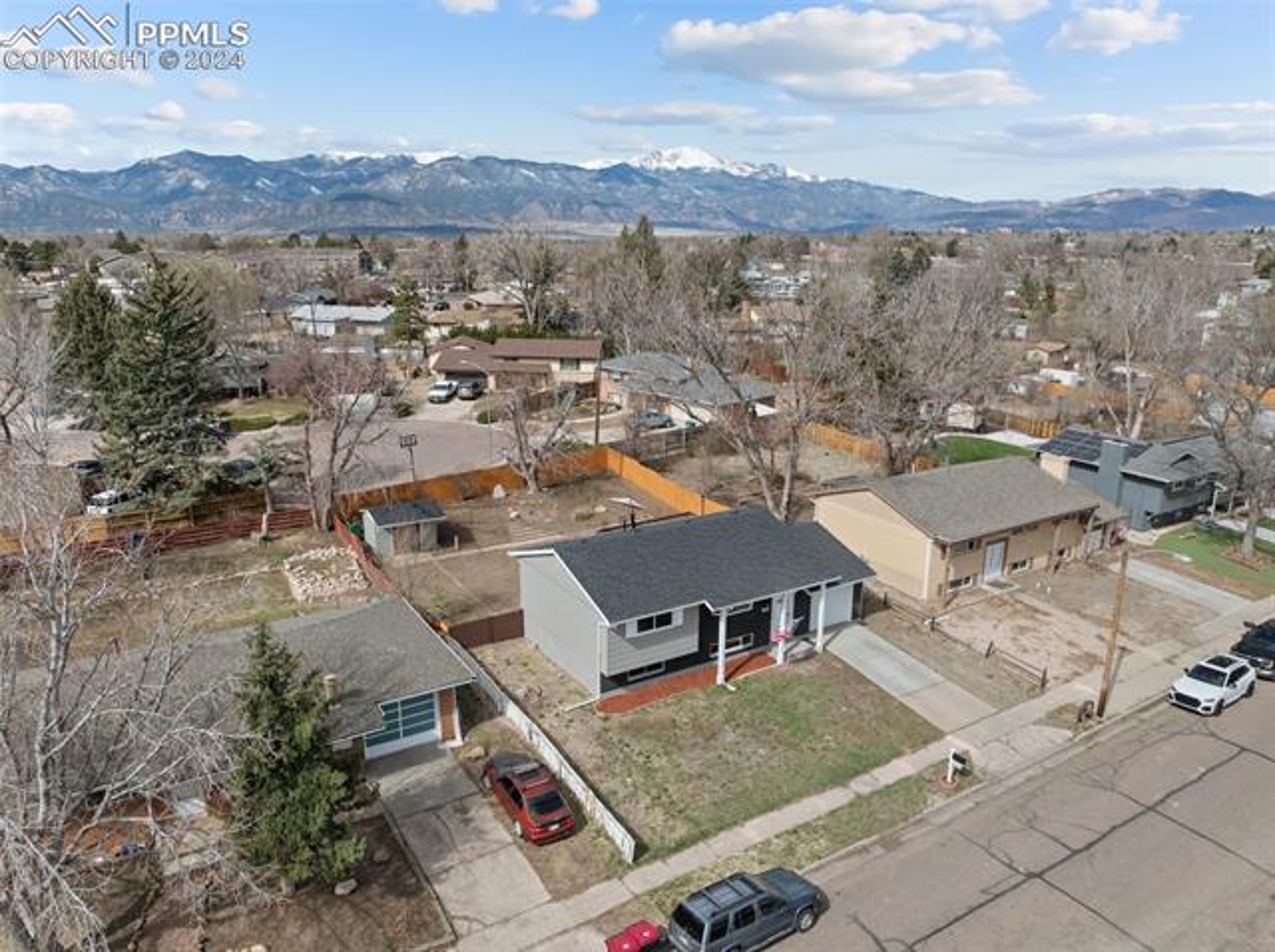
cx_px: 638
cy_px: 476
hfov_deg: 71.7
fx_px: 883
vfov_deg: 56.7
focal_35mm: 24
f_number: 2.8
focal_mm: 12.29
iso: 100
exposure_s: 1/2000
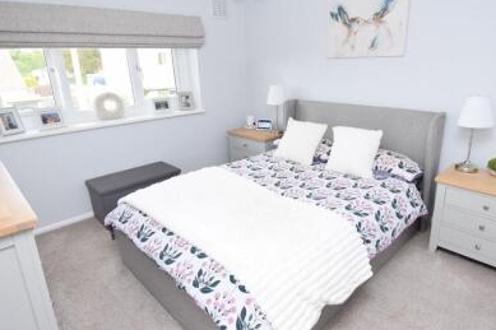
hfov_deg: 78.5
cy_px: 156
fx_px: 303
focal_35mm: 22
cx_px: 264
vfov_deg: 57.1
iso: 400
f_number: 4.5
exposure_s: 1/80
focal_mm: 12
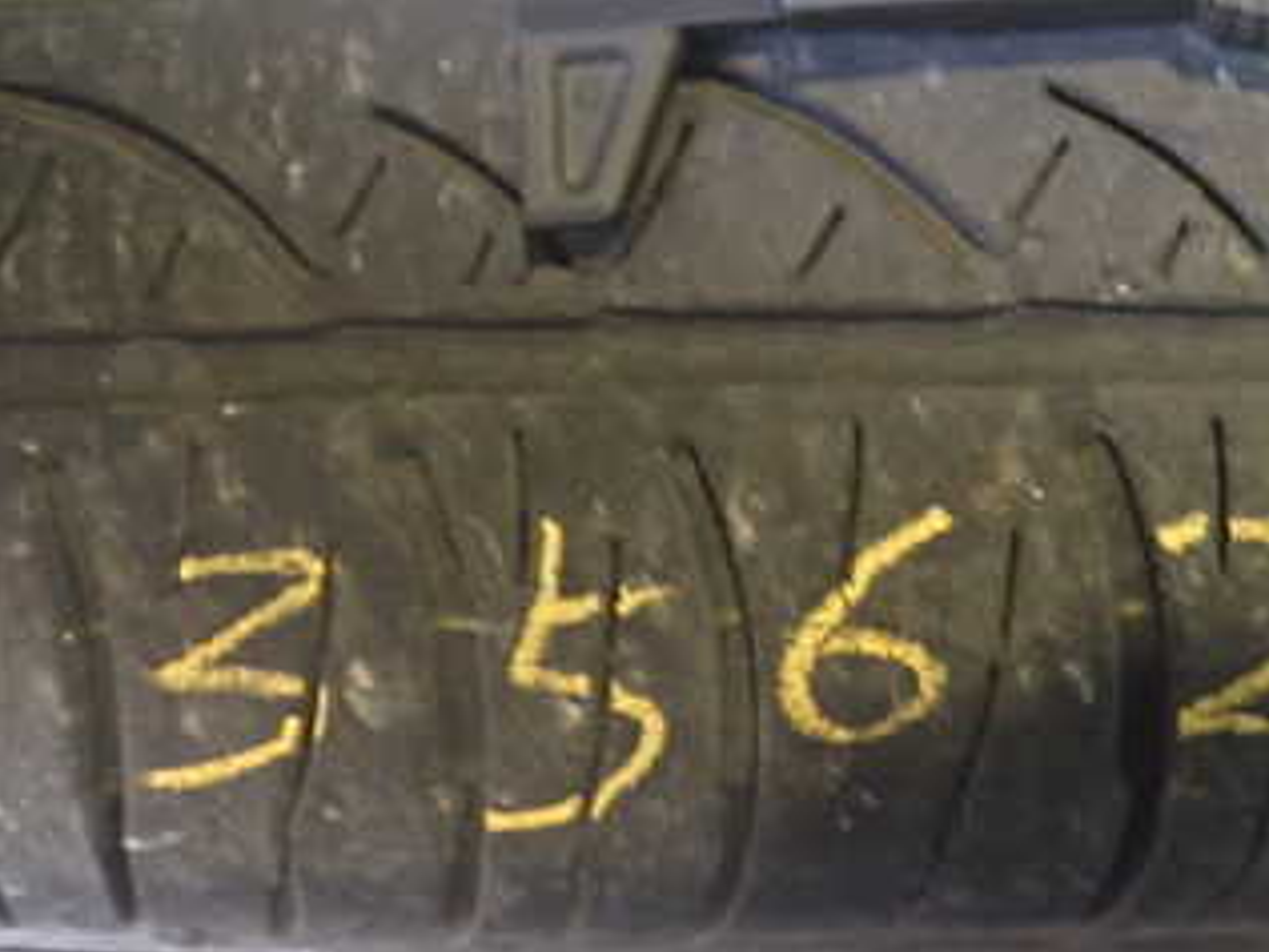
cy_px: 64
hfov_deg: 32.2
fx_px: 2090
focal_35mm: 57
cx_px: 1128
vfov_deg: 24.8
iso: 500
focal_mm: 5.4
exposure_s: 1/30
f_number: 2.3
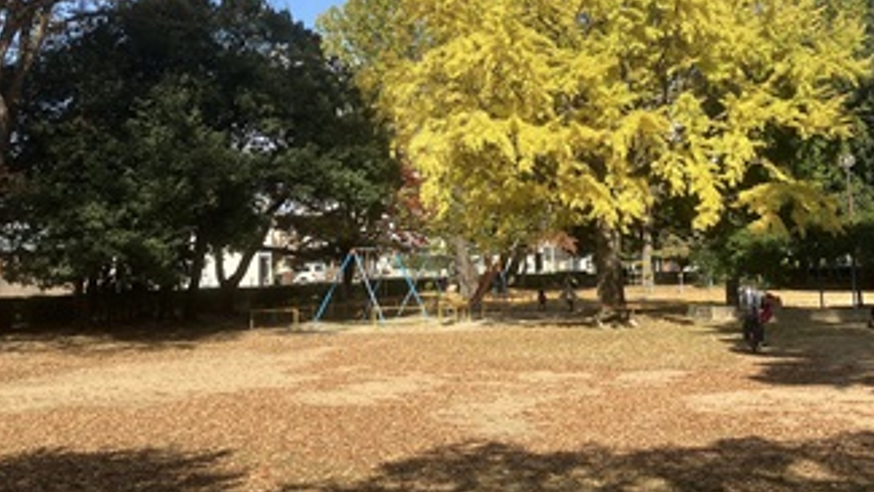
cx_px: 503
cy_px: 87
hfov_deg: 43.6
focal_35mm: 47
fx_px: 1089
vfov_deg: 25.0
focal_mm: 3.99
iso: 32
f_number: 1.8
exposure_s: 1/1389
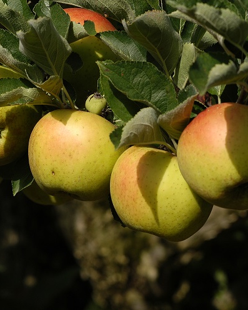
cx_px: 109
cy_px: 155
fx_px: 1956
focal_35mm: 213
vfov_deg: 9.1
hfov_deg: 7.3
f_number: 7.1
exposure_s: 1/400
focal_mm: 100
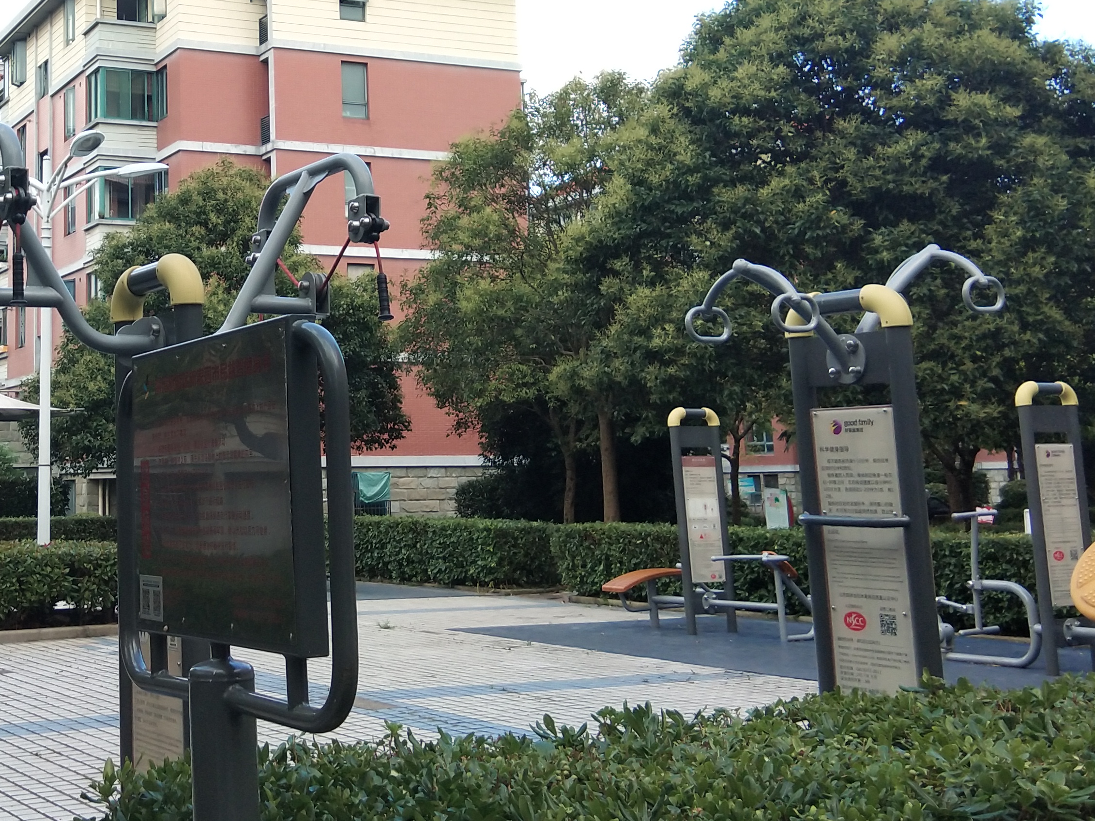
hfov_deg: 32.9
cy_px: 235
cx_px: 229
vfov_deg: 25.4
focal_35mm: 57
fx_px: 1803
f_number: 2.2
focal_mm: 3.69
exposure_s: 1/209
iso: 50
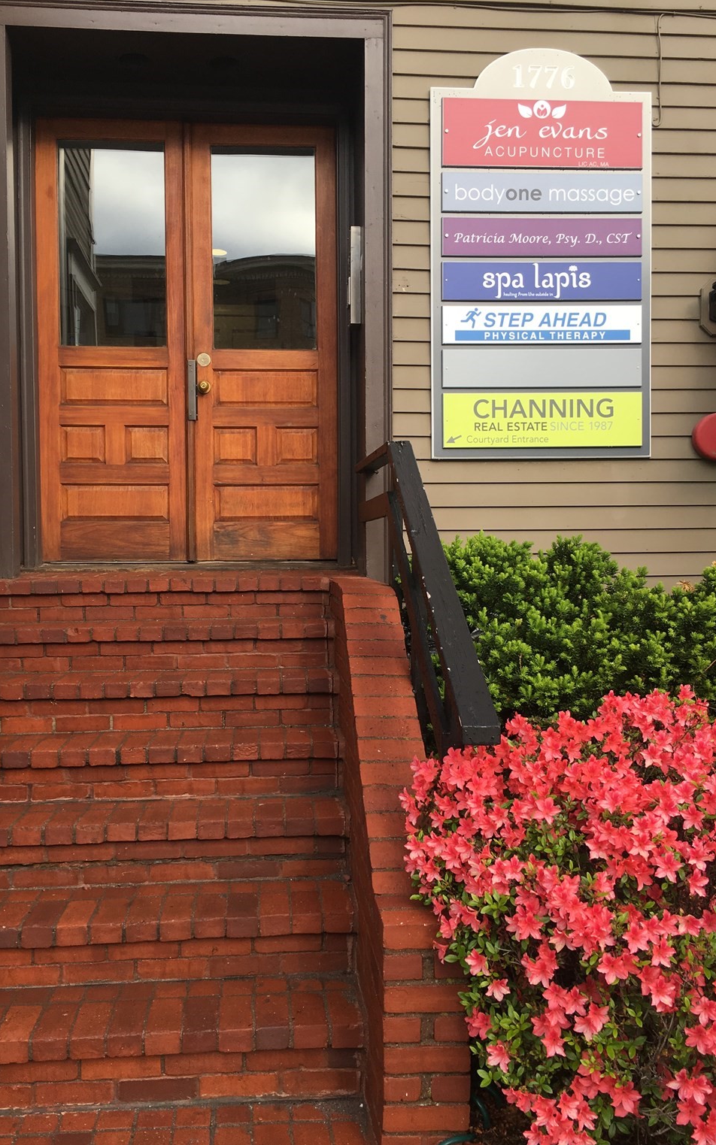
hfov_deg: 40.6
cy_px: 573
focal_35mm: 31
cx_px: 323
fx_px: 968
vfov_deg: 61.2
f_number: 2.2
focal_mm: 4.15
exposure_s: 1/359
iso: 25
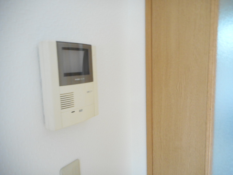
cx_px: 116
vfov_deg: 54.9
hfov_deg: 69.4
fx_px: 168
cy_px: 88
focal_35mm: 25
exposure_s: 1/10
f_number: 3.7
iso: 400
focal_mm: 4.5
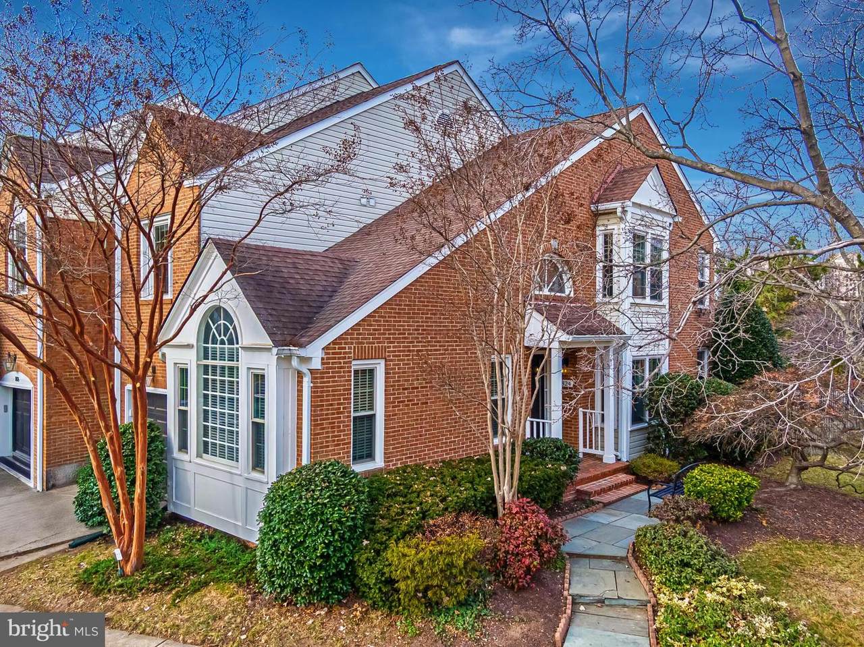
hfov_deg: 65.3
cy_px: 324
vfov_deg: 51.3
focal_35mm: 27
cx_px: 432
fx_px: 674
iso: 100
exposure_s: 1/1600
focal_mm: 4.78
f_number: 2.9
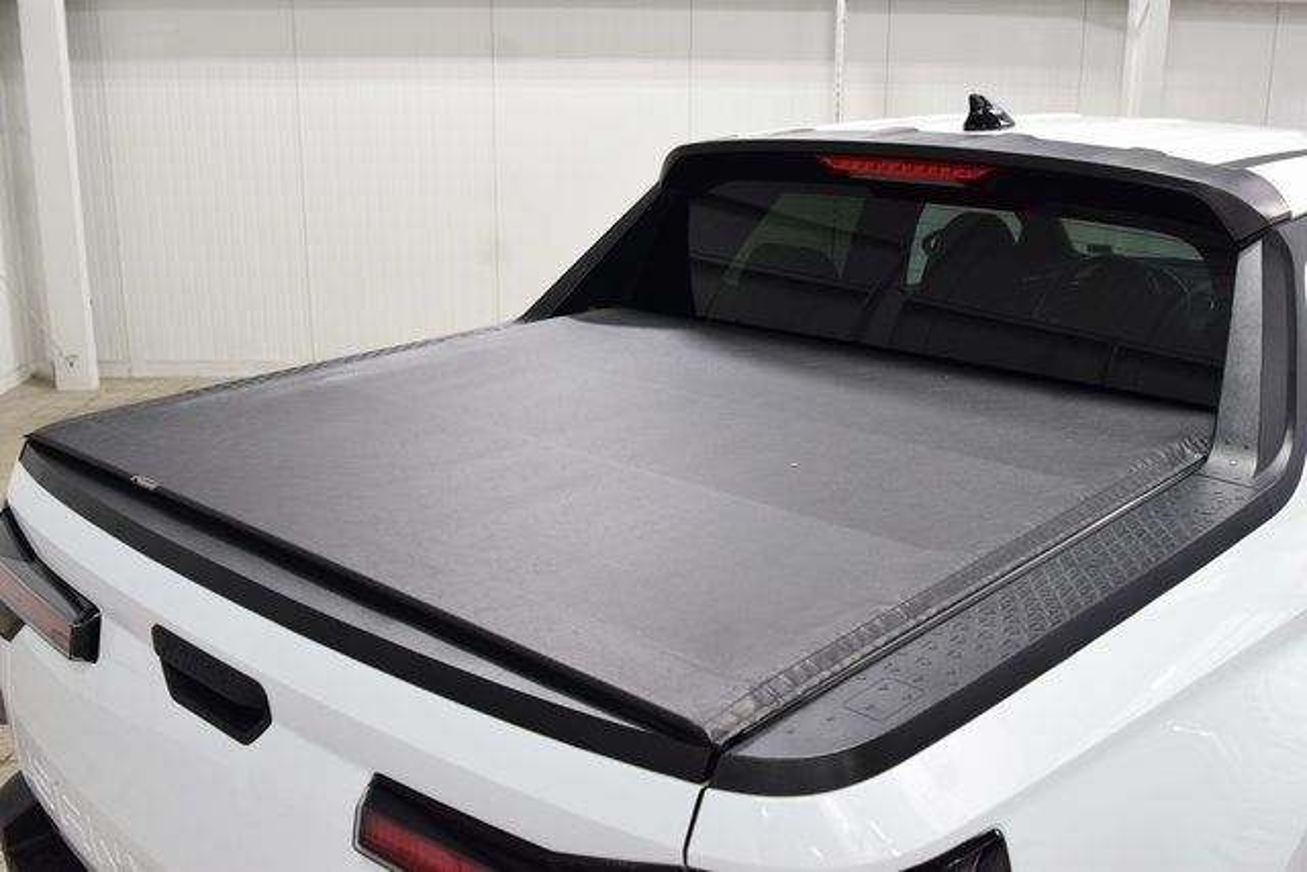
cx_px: 654
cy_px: 436
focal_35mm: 36
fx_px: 1307
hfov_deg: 53.1
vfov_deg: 36.9
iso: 450
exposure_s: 1/15
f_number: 6.3
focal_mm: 24
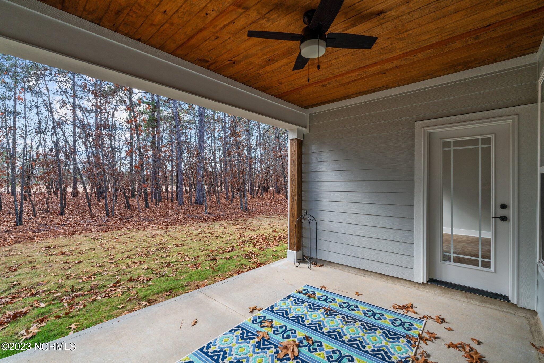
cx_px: 272
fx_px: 242
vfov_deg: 73.8
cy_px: 182
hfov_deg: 96.7
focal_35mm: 16
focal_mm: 16
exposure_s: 1/30
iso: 320
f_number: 8
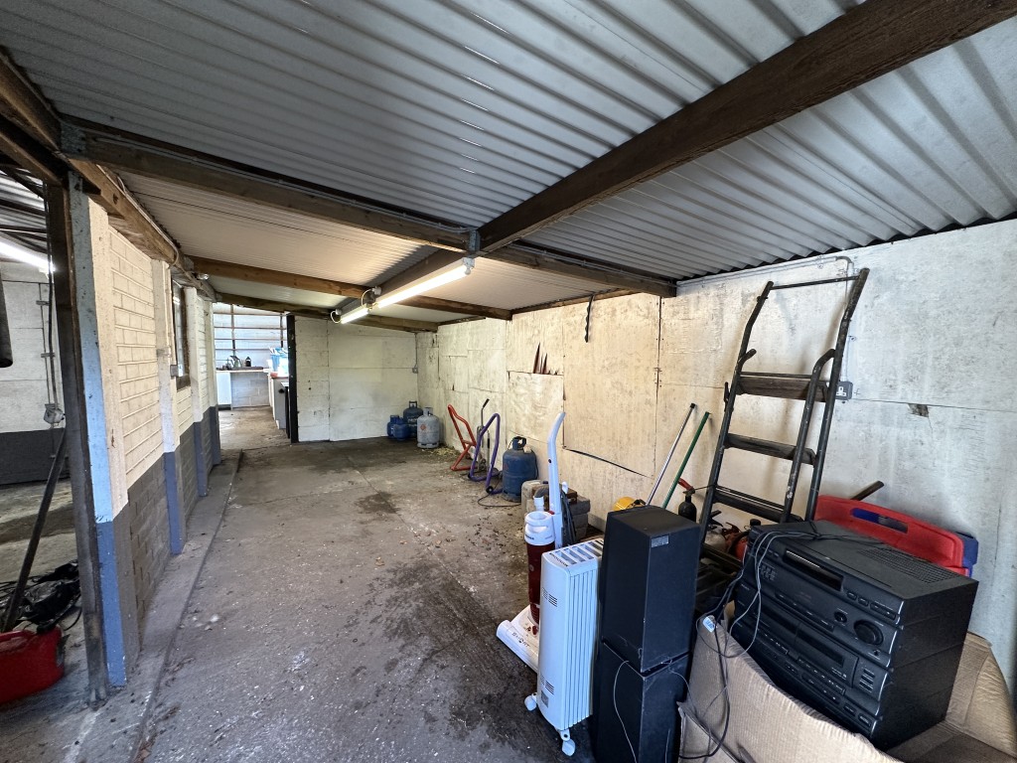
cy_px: 382
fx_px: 411
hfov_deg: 102.1
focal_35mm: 14
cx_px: 508
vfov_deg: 85.7
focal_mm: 2.22
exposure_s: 1/99
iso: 250
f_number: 2.2
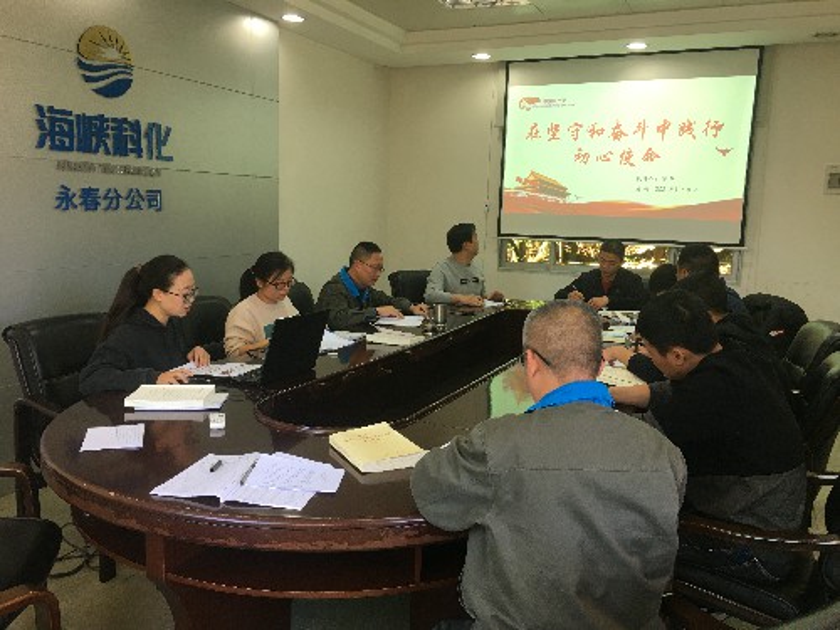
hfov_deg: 61.7
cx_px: 420
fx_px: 704
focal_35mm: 29
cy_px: 315
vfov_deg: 48.2
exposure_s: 1/33
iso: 32
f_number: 2.2
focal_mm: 4.15
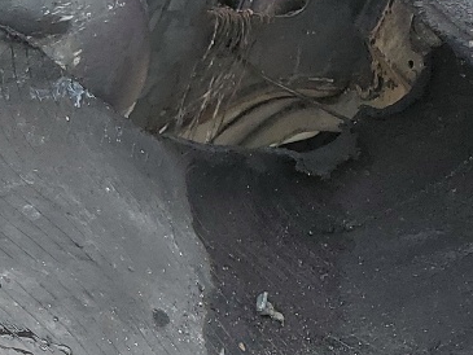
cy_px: 426
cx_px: -556
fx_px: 1558
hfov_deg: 13.8
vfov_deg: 12.7
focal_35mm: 114
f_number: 1.5
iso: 50
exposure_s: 1/217
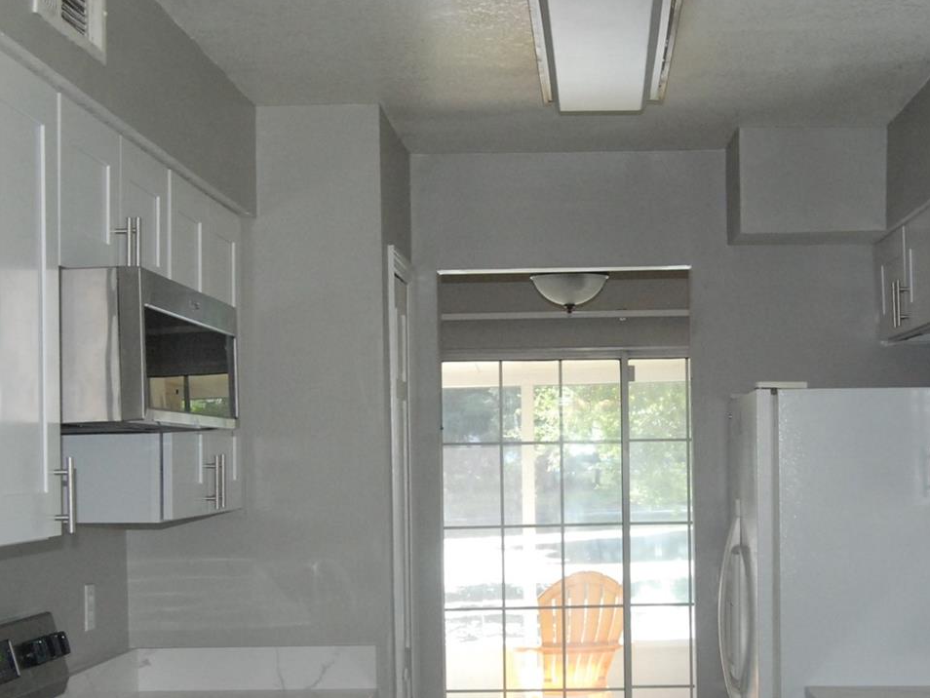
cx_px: 529
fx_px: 1693
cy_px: 482
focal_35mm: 63
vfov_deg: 23.2
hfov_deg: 30.7
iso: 1600
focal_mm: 26
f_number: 8
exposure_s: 1/200
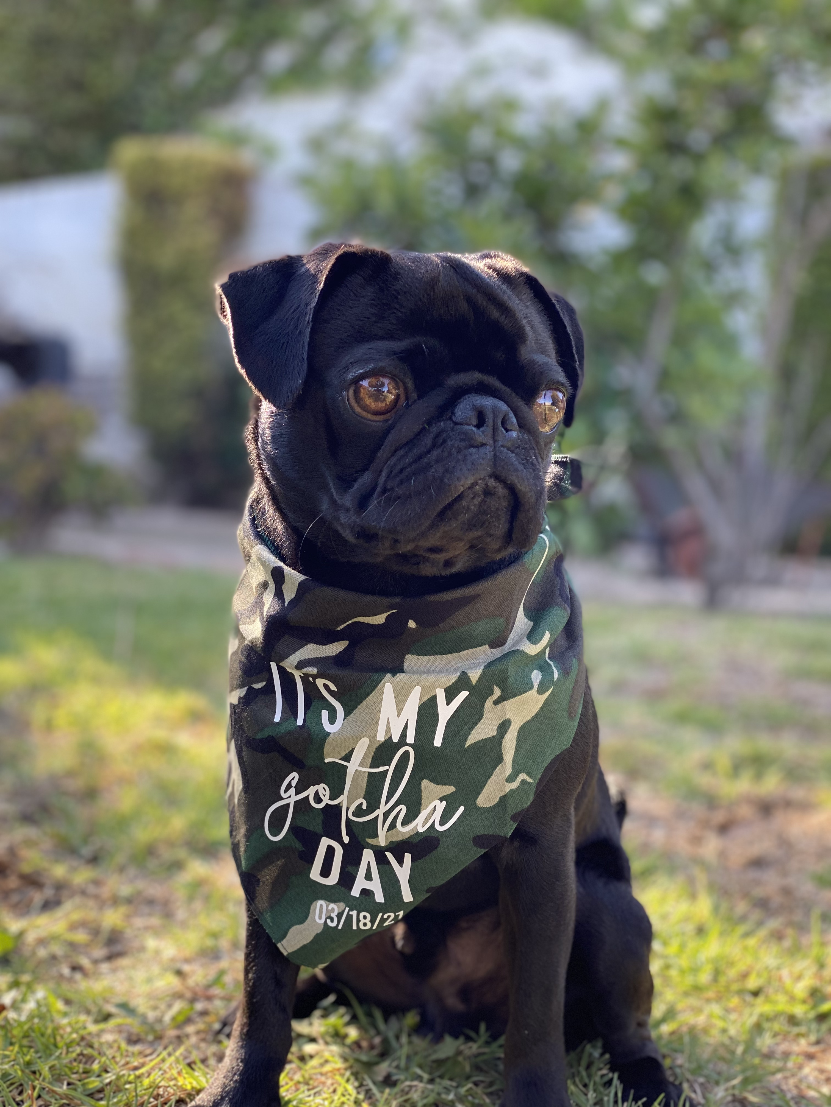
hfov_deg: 28.0
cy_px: 554
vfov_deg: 36.8
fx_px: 1664
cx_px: 416
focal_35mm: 52
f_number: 2
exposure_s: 1/122
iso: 40
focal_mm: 6
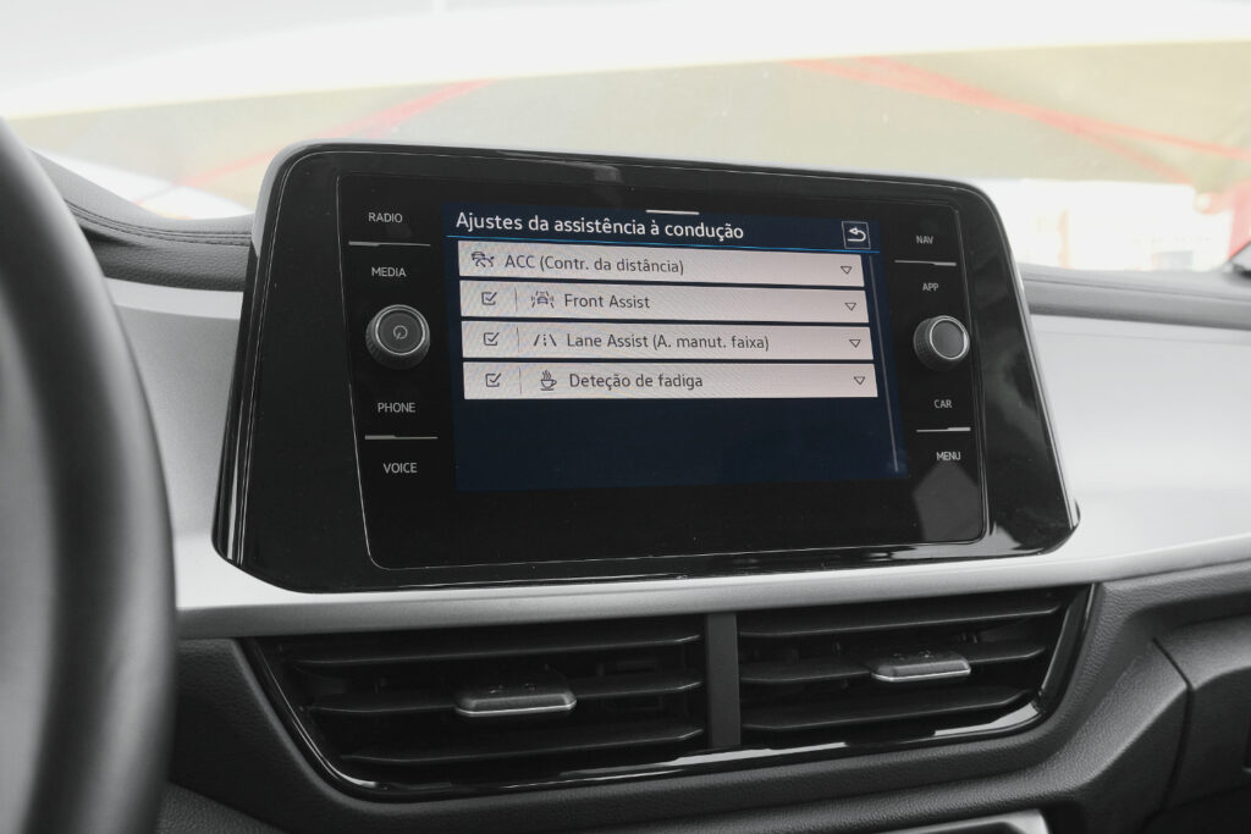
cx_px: 626
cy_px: 417
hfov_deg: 58.7
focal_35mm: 32
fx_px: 1112
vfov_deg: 41.1
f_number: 6.4
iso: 2000
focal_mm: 21.5
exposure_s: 1/200
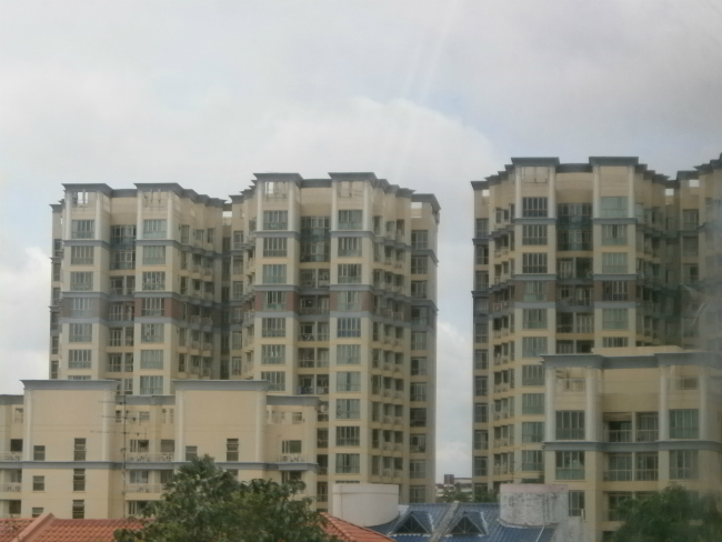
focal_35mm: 108
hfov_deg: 18.2
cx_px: 361
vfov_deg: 13.7
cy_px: 271
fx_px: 2253
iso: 100
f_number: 6.5
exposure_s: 1/200
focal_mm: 19.2
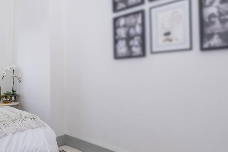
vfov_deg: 46.3
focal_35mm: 28
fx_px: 177
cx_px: 62
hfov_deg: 62.4
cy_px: 83
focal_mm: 10
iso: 200
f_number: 6.4
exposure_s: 1/40
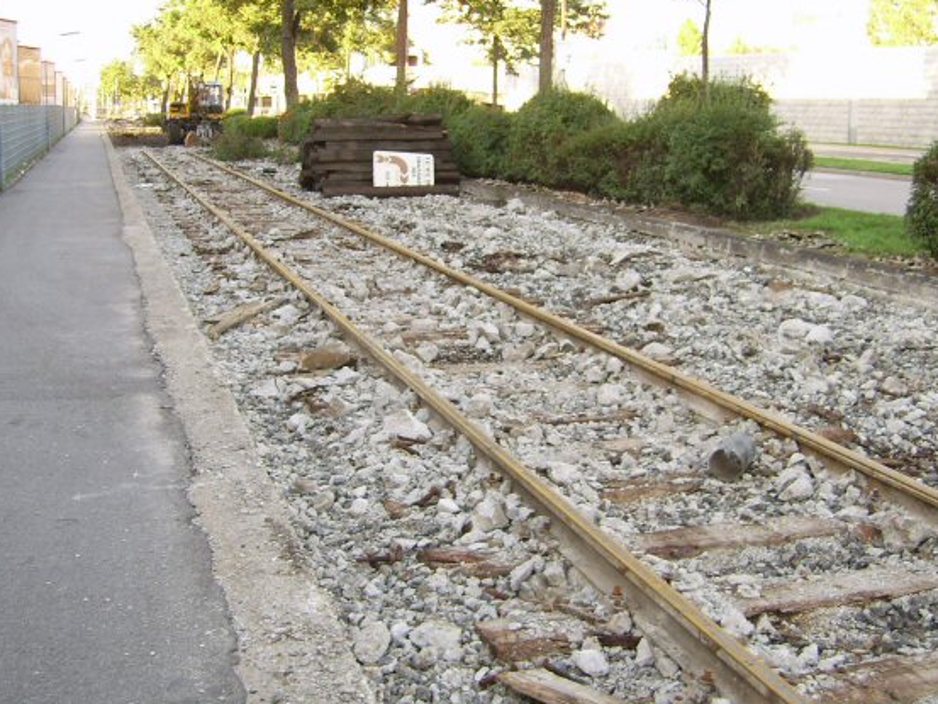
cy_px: 316
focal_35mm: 44
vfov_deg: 32.9
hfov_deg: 42.9
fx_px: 1193
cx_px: 492
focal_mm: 7.8
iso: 50
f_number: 2.8
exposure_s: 1/80
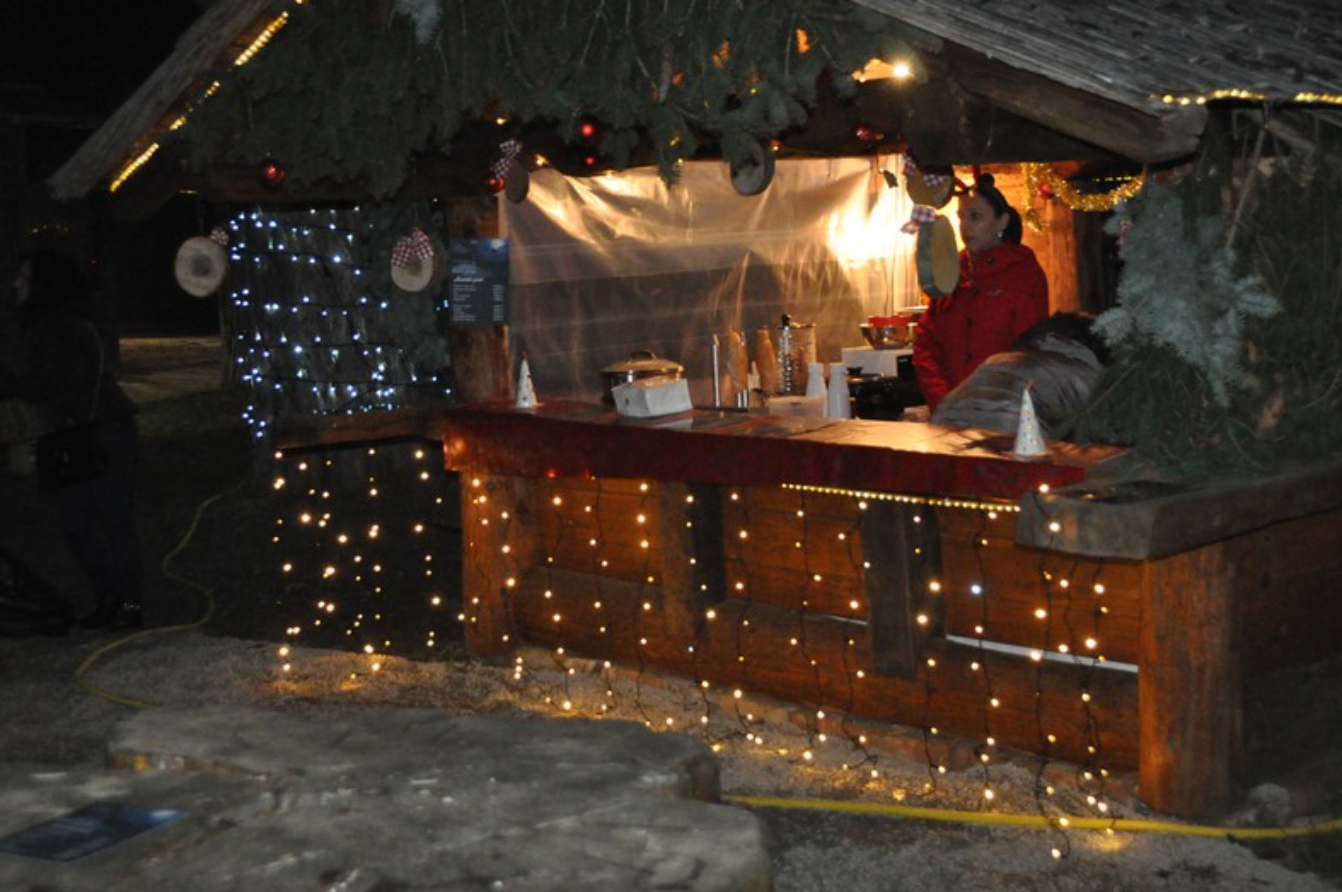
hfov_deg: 39.6
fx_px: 1862
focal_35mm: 50
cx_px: 694
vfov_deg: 26.9
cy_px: 461
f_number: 5
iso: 3200
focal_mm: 32
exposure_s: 1/125
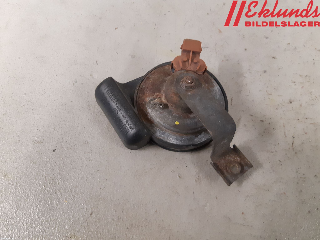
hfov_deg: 67.3
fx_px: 240
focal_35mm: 26
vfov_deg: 53.1
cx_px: 160
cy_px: 120
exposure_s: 1/50
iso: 320
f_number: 1.7
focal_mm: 3.93
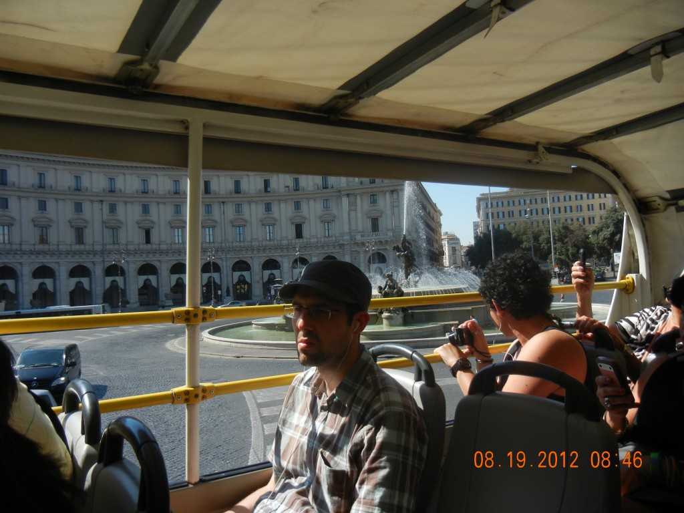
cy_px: 256
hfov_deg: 60.0
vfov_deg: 46.8
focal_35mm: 30
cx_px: 342
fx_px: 593
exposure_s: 1/279
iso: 160
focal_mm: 5.4
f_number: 7
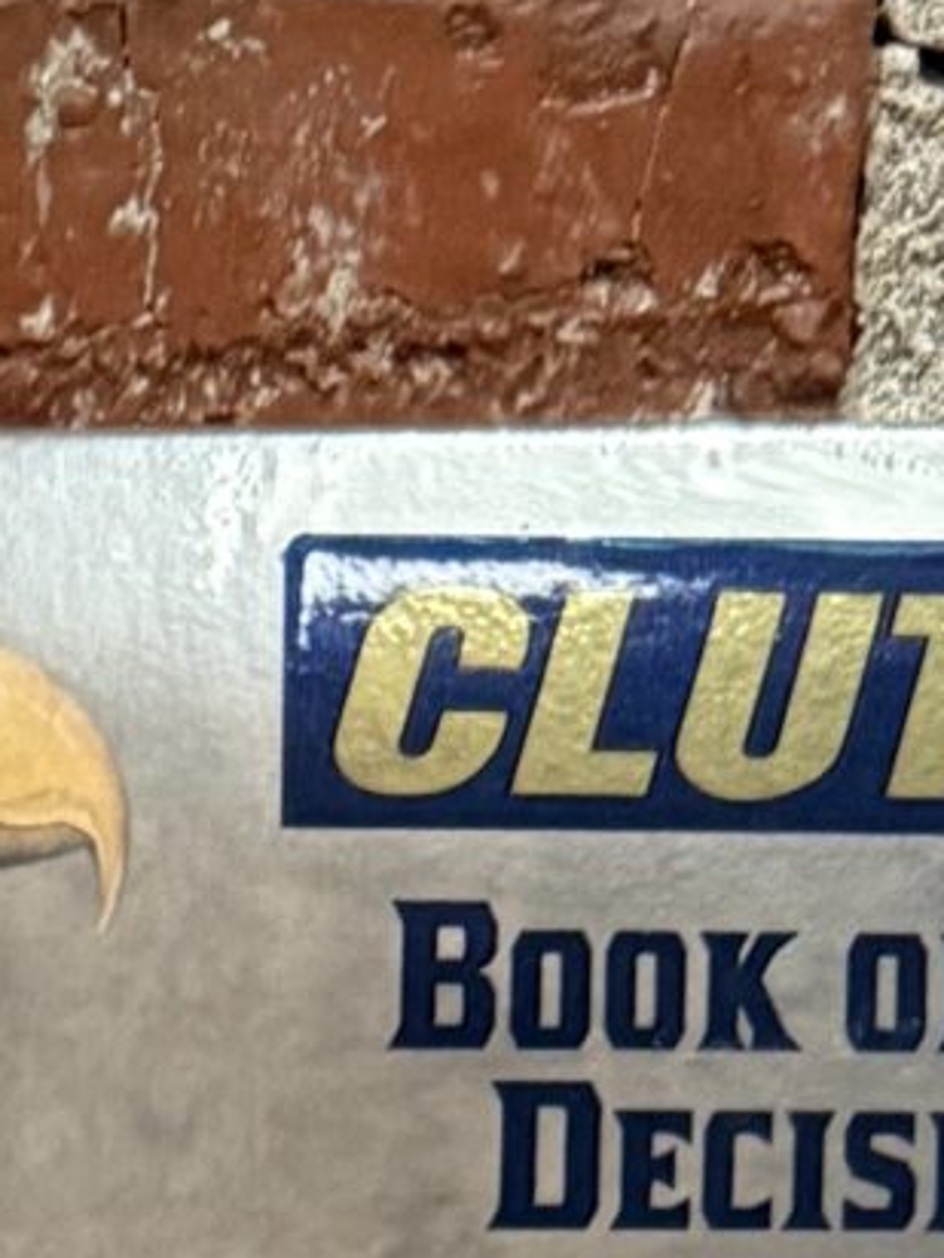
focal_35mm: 149
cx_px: -693
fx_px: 5418
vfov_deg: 11.3
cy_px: 2922
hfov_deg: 9.5
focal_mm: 6.76
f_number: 1.78
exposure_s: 1/30
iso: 800
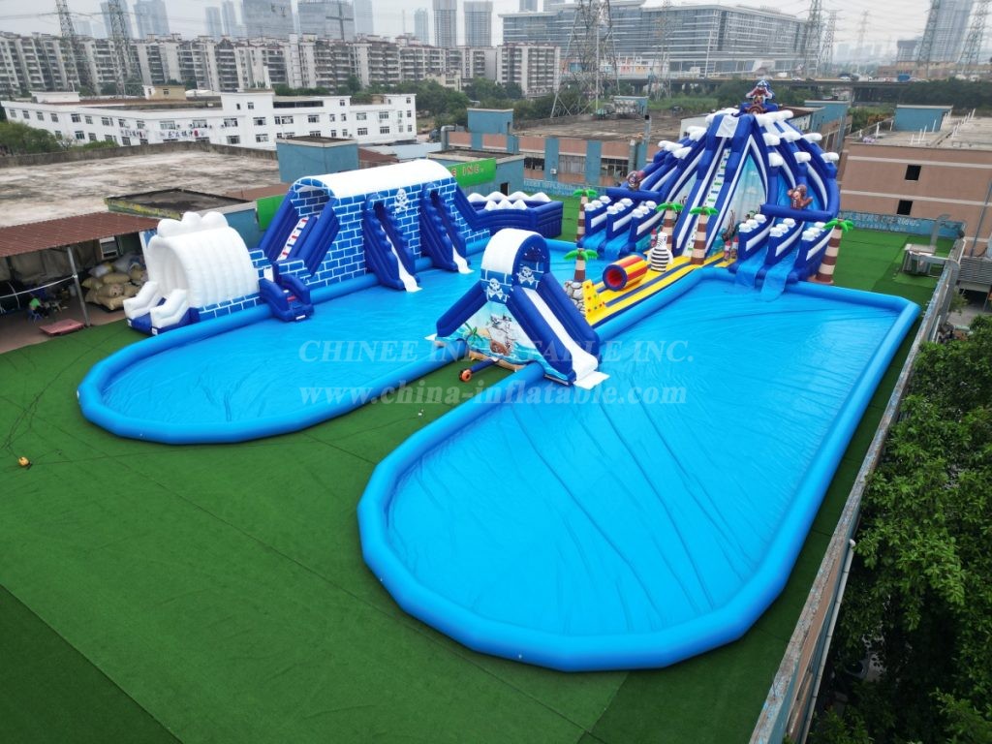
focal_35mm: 24
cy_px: 372
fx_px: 688
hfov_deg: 71.6
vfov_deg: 56.8
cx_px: 496
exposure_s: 1/1250
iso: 120
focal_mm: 6.72
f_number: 1.7
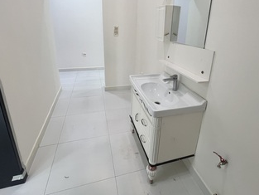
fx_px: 142
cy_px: 73
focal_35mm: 19
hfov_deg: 84.4
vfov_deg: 67.6
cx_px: 143
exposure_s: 1/100
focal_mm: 1.57
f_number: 1.8
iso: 100
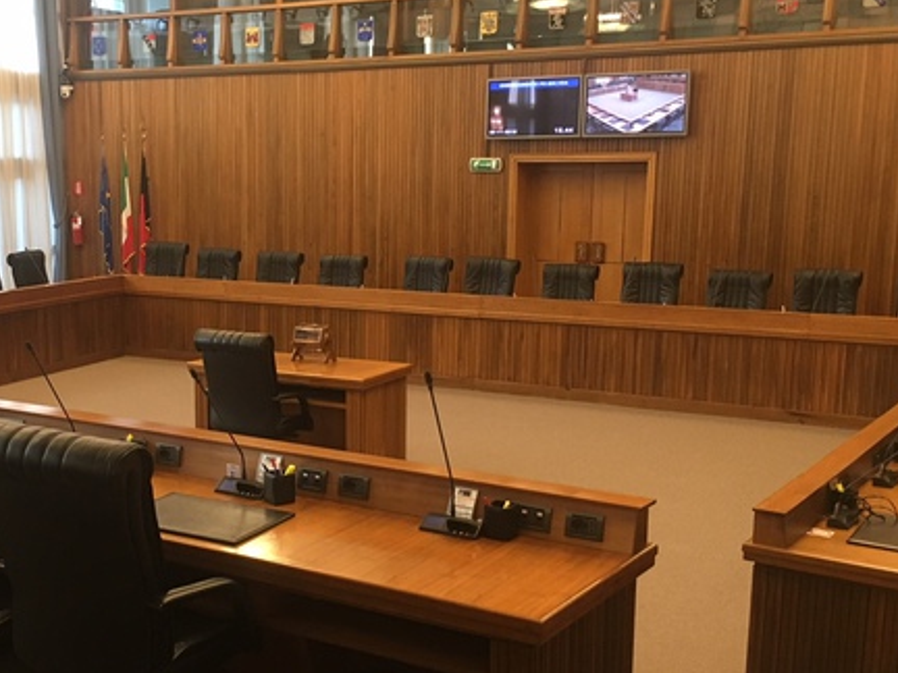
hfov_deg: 39.9
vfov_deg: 30.8
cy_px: 389
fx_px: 1219
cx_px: 287
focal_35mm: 47
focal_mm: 4.15
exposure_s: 1/33
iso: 200
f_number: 2.2
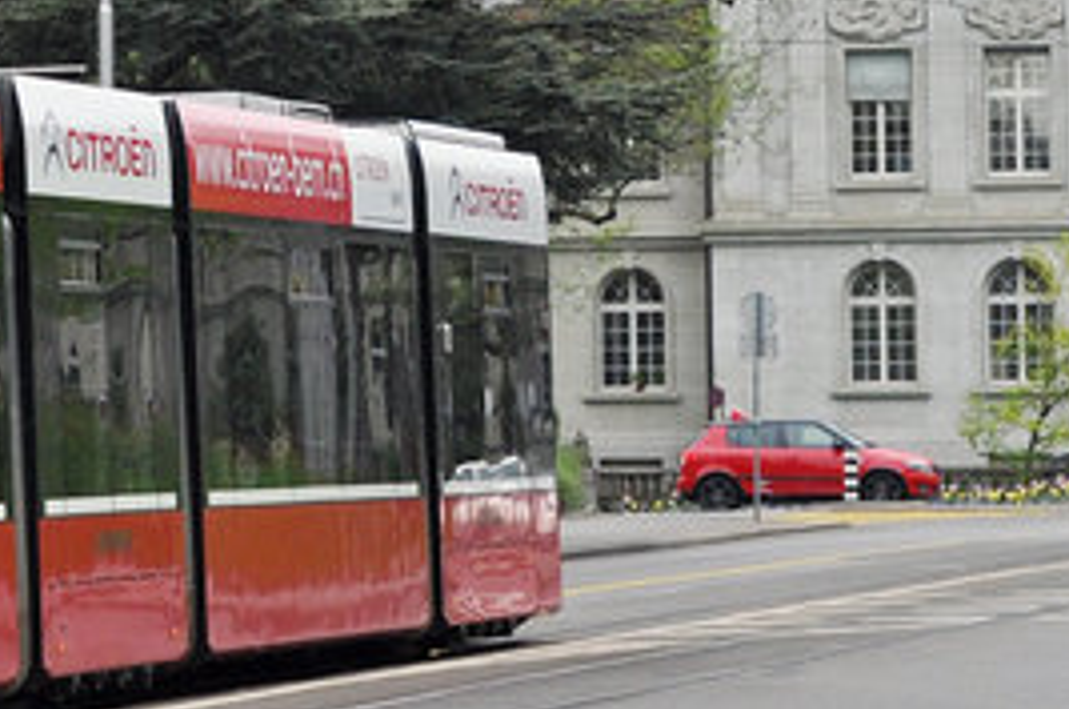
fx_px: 8388
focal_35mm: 283
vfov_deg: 4.8
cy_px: -50
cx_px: -1117
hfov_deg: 7.0
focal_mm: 42
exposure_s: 1/800
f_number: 4.5
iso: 320
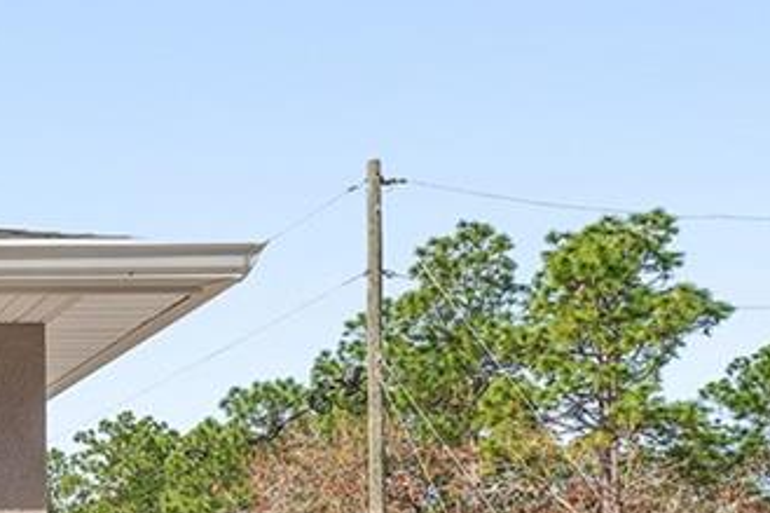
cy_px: 675
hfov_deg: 23.1
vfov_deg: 18.5
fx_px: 1454
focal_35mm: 68
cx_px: -426
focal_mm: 14
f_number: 7.1
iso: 400
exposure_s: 1/320
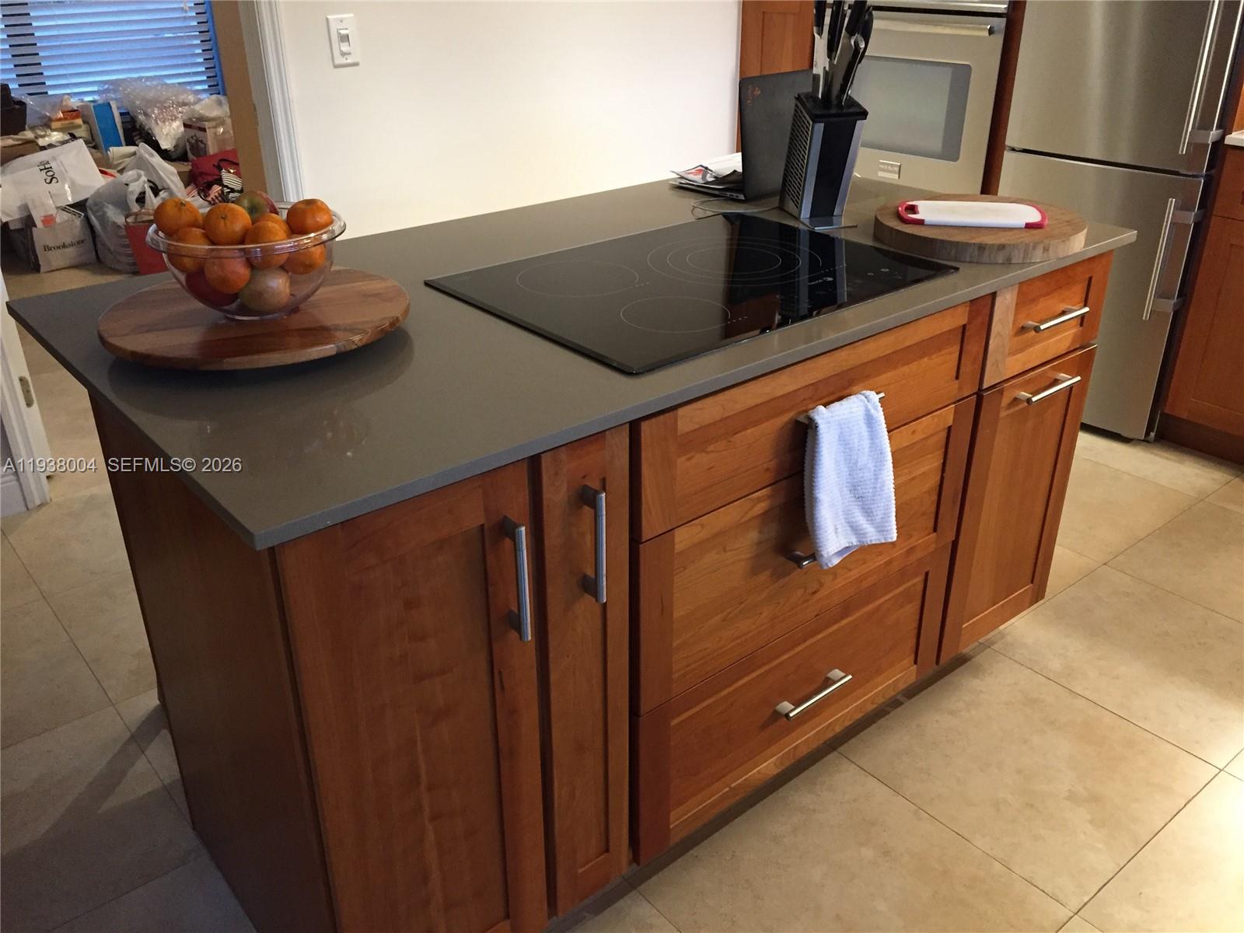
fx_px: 1042
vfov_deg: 48.2
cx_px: 622
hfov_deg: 61.7
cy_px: 466
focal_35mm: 29
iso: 200
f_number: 2.2
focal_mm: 4.15
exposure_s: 1/30
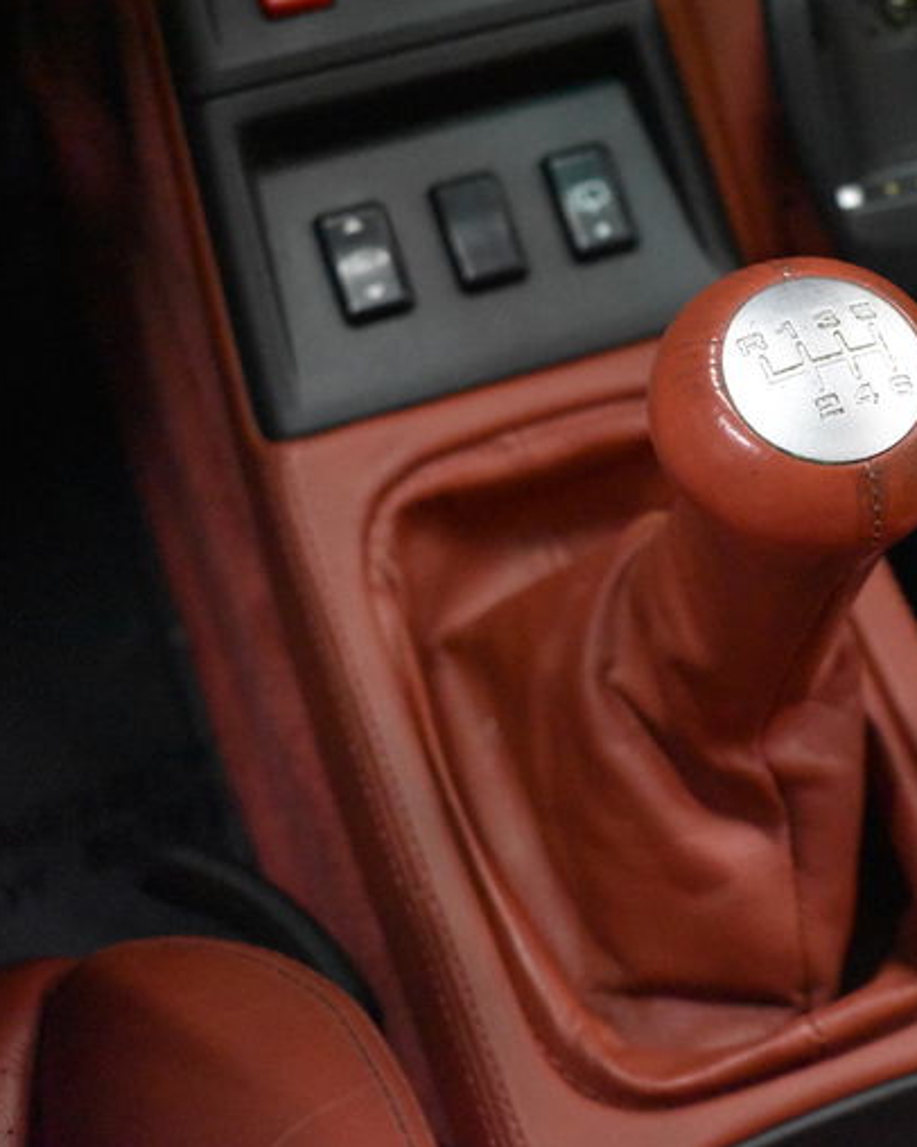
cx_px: 820
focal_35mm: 62
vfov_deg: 30.6
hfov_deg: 24.0
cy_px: 574
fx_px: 2095
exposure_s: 1/125
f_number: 4.2
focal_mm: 29
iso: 8000
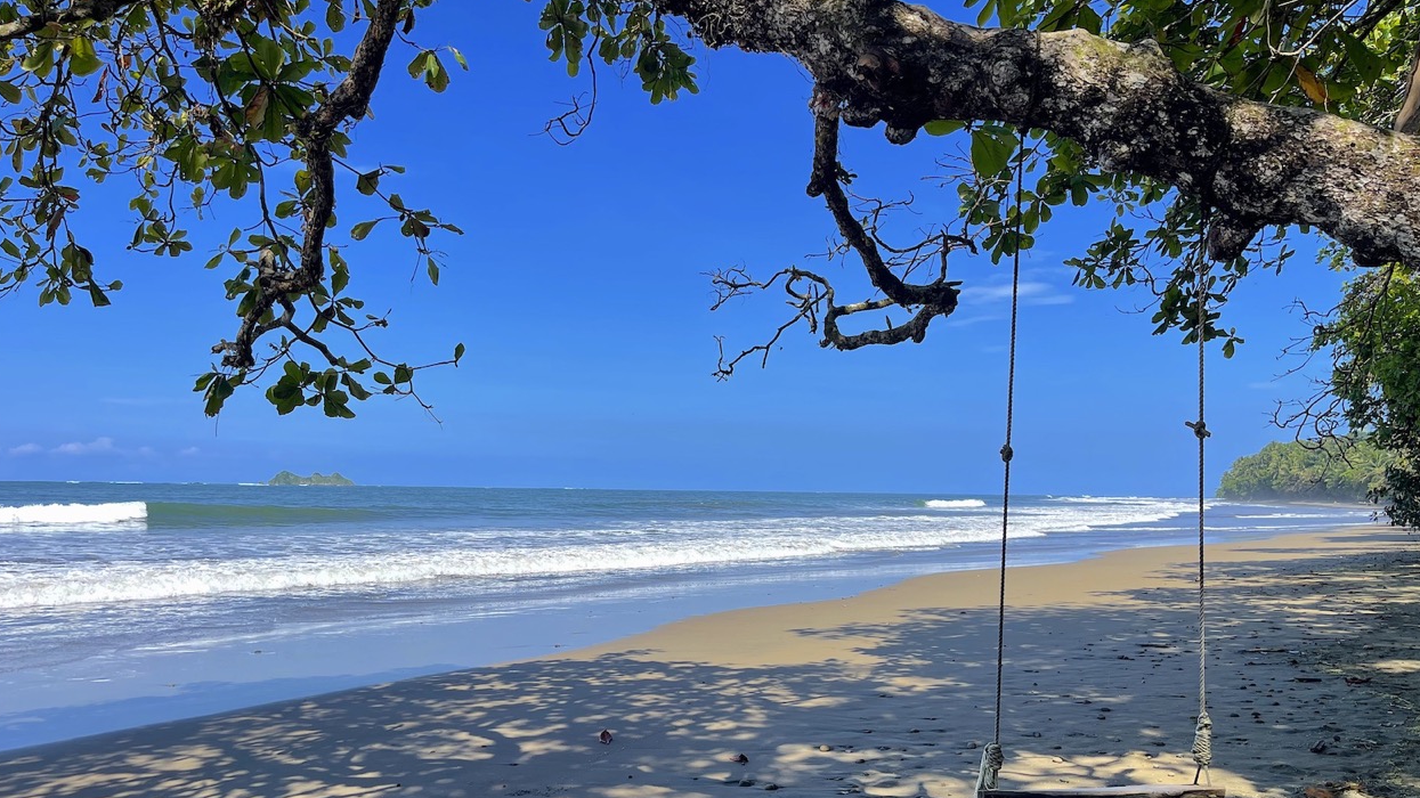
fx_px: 1054
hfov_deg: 67.9
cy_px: 497
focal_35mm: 28
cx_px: 713
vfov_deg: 41.2
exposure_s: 1/874
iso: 32
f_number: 1.6
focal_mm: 5.1
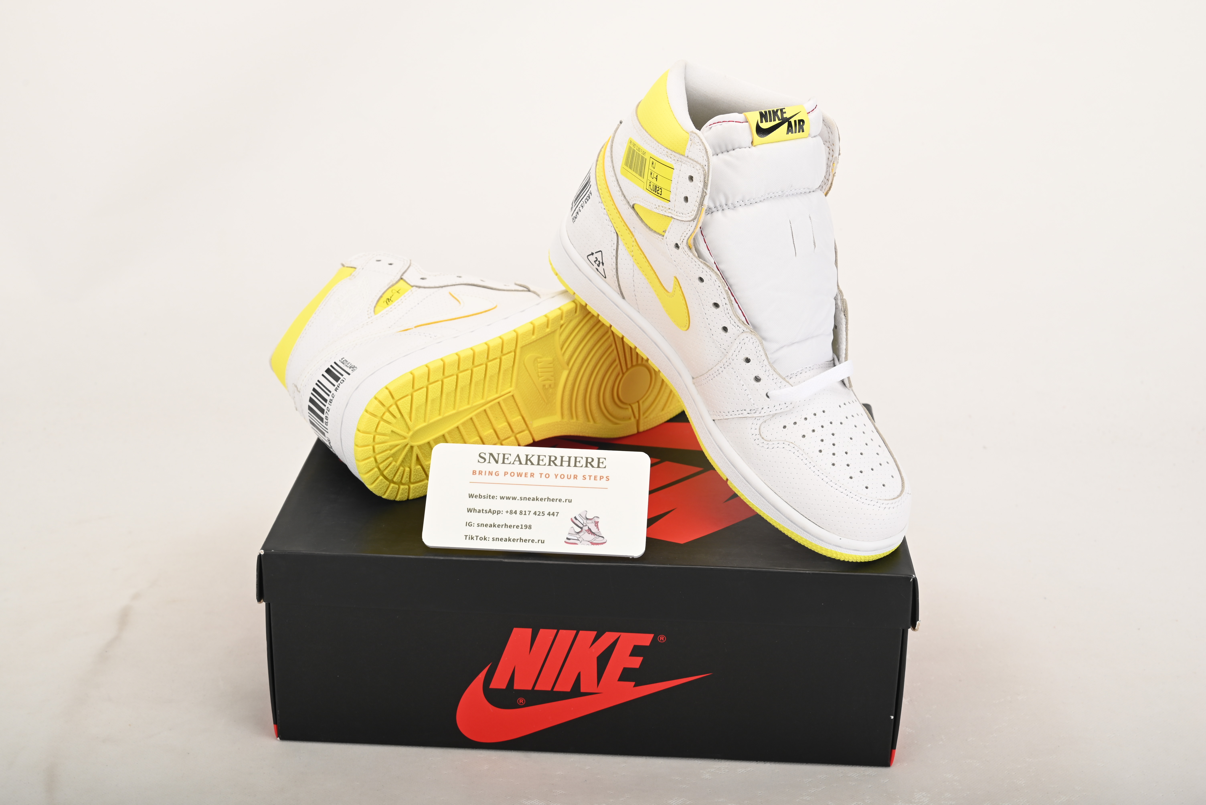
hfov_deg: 39.6
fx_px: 1676
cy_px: 402
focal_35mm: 50
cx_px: 603
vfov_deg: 27.0
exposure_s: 1/200
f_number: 11
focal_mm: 50
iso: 100
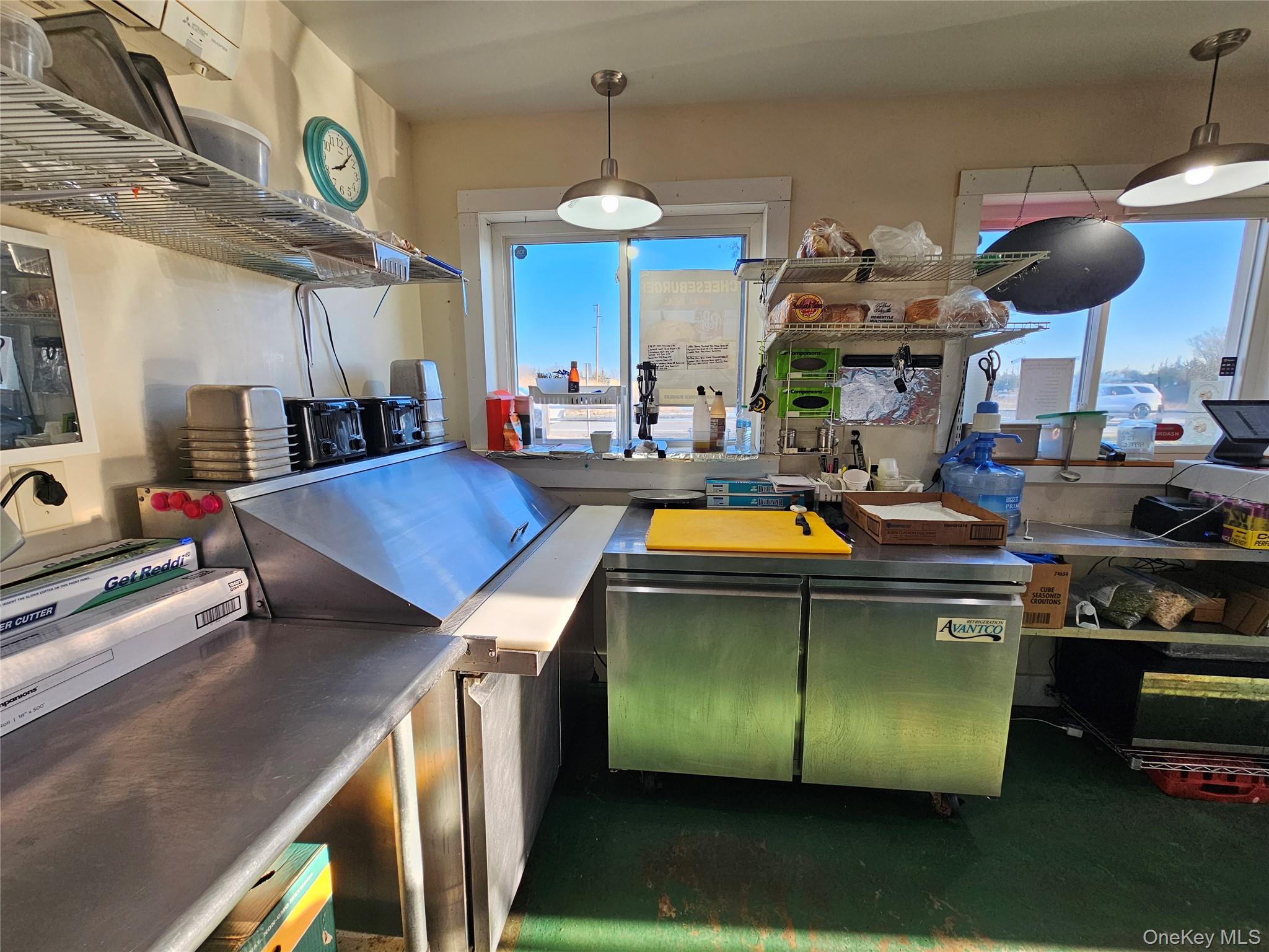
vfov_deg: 89.9
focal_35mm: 13
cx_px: 634
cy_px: 476
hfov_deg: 106.2
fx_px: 477
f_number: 2.2
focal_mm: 2.2
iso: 64
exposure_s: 1/120
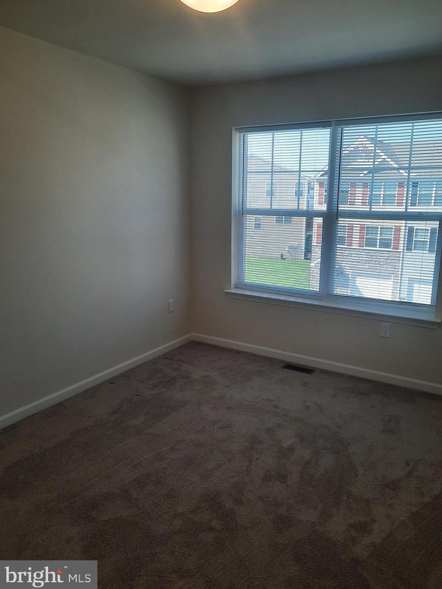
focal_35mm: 26
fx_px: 442
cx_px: 228
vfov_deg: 67.3
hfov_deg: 53.1
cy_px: 287
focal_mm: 4.6
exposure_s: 1/120
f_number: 2
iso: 40
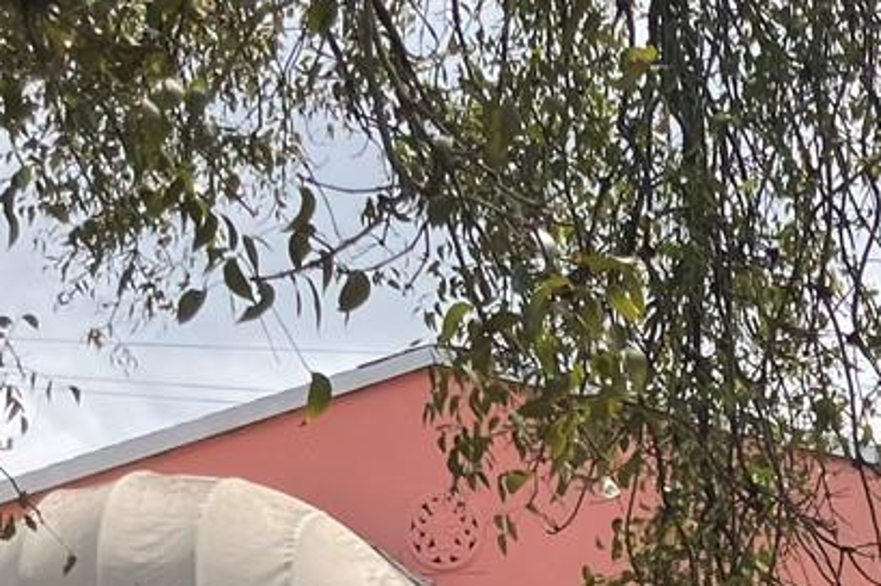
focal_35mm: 114
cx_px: 1043
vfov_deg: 11.4
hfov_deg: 17.2
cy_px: 924
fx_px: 2788
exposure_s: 1/1156
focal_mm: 3.99
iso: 32
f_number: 1.8
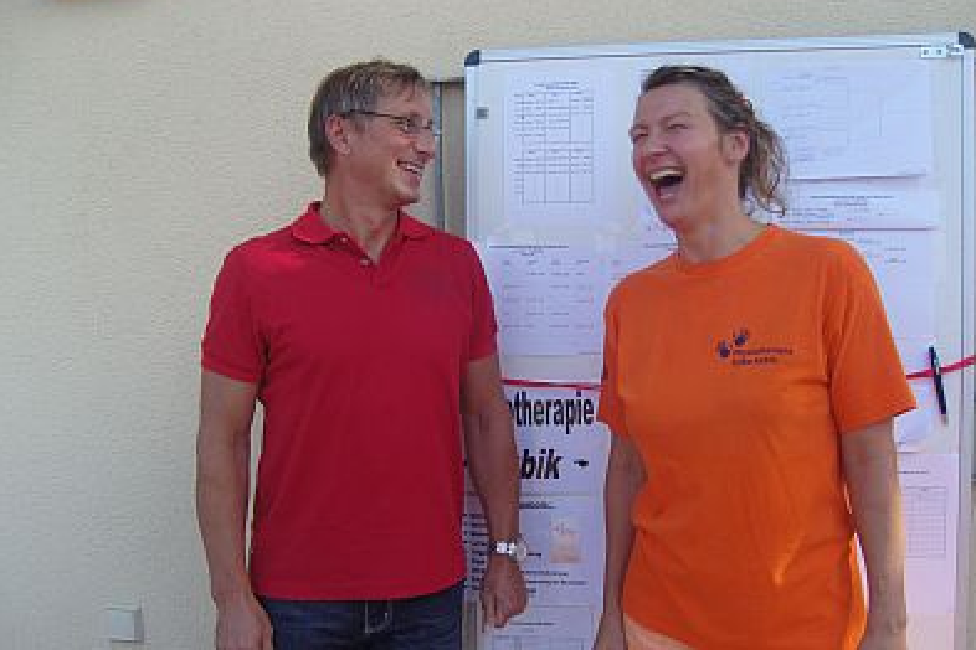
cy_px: 350
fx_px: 976
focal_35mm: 36
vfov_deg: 36.9
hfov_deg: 53.1
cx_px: 489
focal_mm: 7.3
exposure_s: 1/100
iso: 100
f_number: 7
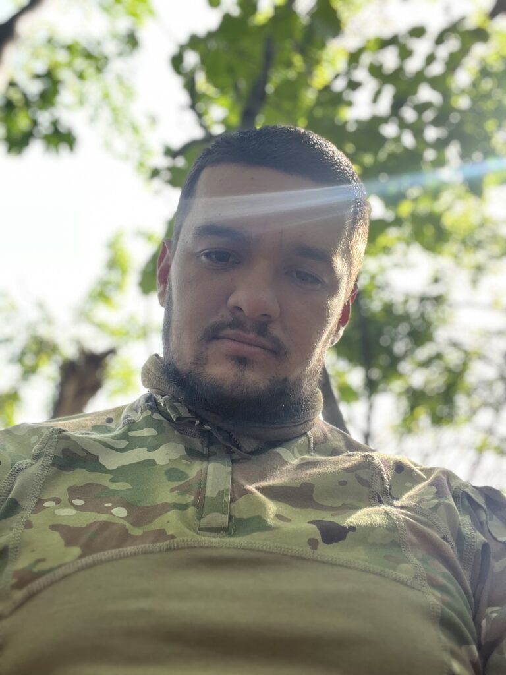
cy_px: 338
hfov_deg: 46.8
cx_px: 253
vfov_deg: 60.0
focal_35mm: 30
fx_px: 585
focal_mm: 2.71
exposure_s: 1/133
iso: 50
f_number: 2.2
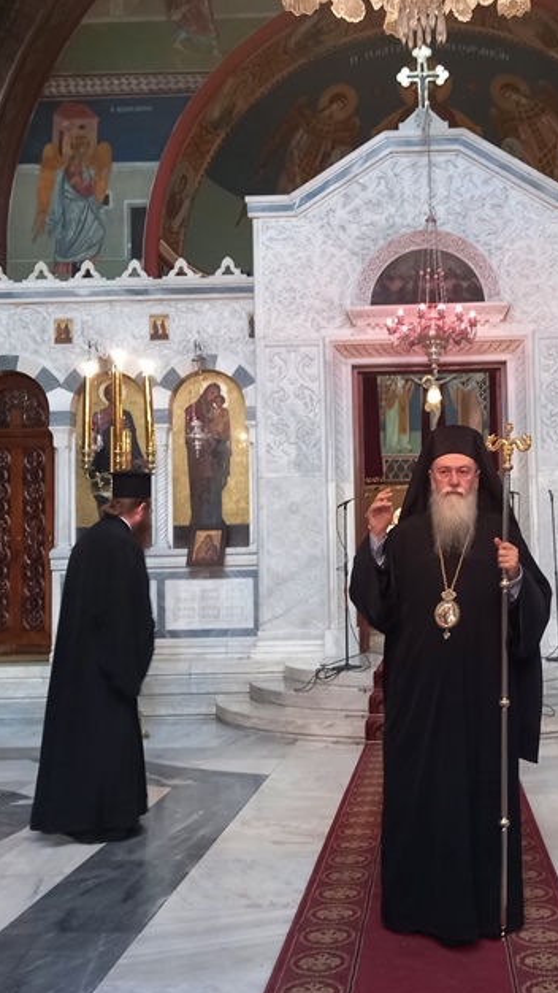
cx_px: 414
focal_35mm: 37
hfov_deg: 31.5
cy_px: 503
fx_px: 974
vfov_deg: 54.0
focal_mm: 4.6
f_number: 2
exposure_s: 1/25
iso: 250
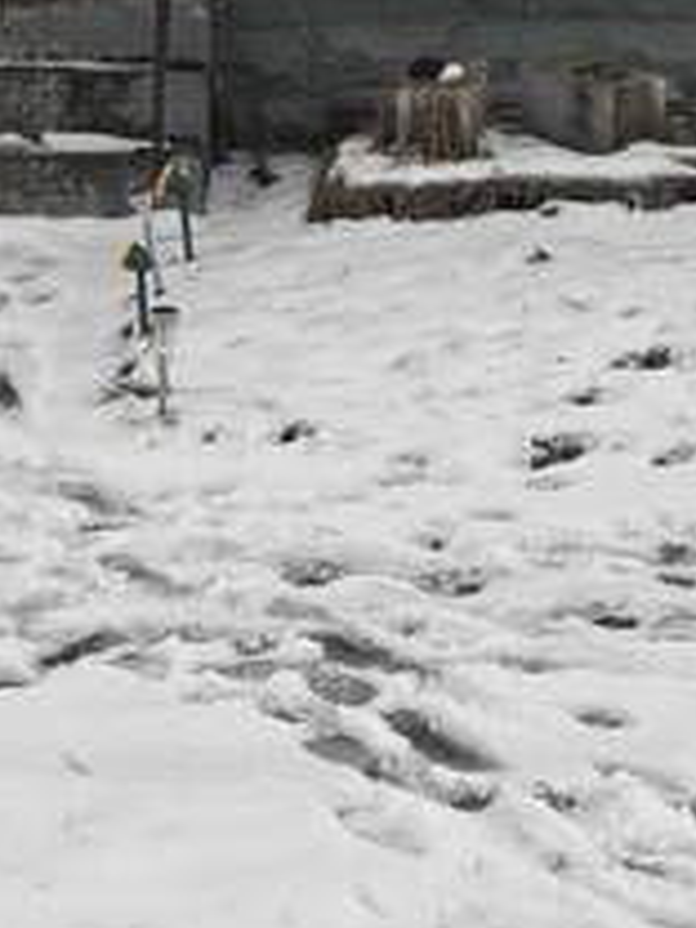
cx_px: 344
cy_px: -830
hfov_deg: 12.3
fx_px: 3217
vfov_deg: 14.2
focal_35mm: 120
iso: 50
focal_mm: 5.96
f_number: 1.6
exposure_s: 1/297
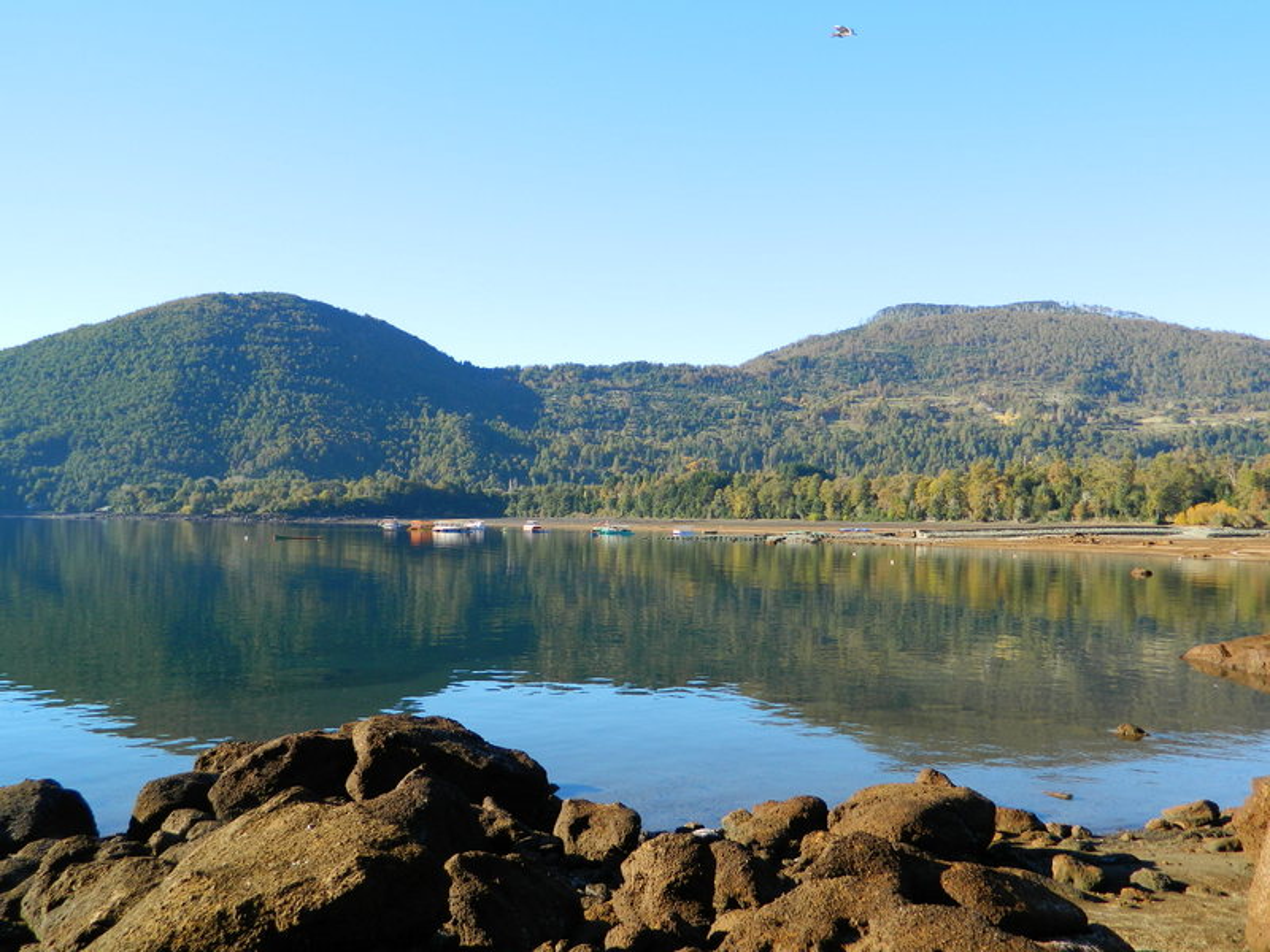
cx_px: 635
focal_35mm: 31
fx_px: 1137
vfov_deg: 45.4
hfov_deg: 58.4
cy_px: 476
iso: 80
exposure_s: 1/320
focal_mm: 5.6
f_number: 3.2
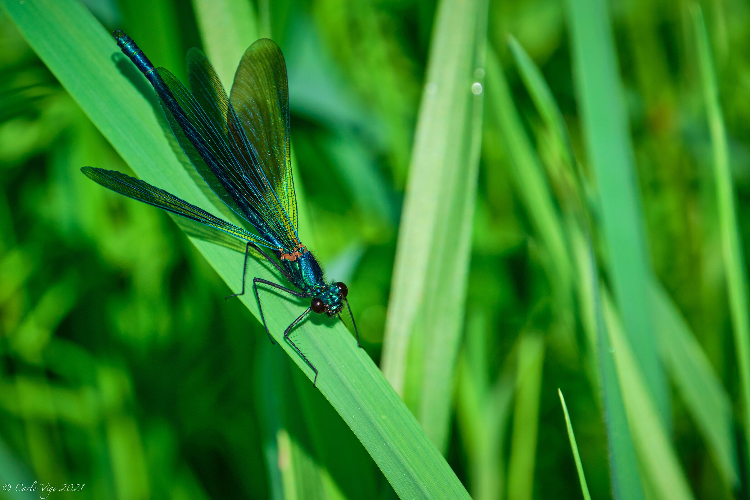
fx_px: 17499
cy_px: 250
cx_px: 375
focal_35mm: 840
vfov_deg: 1.6
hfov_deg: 2.5
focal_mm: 560
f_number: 11
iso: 640
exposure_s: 1/500
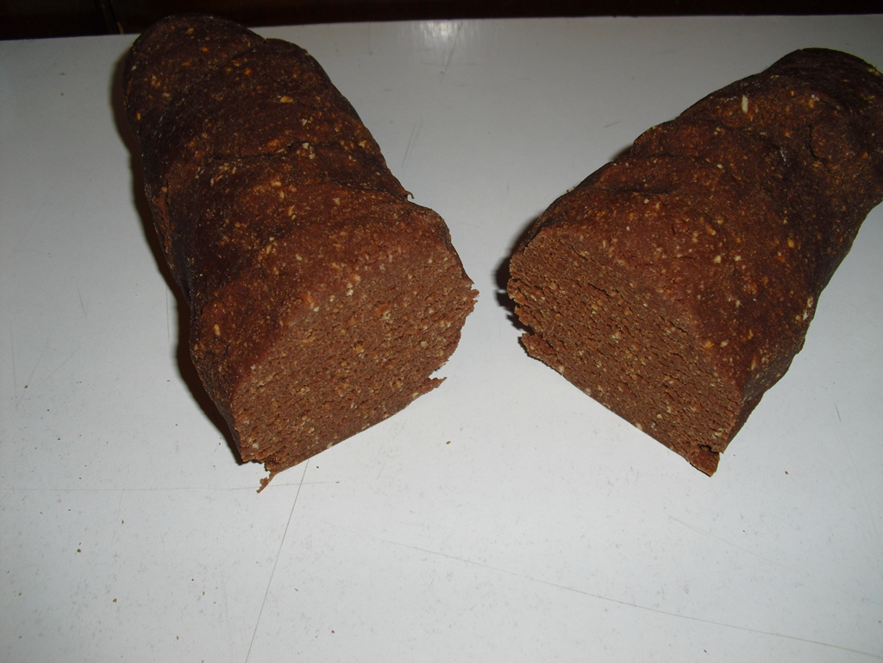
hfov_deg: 51.4
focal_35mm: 36
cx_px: 442
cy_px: 332
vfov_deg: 39.7
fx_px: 918
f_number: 3.1
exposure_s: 1/60
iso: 100
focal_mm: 6.3
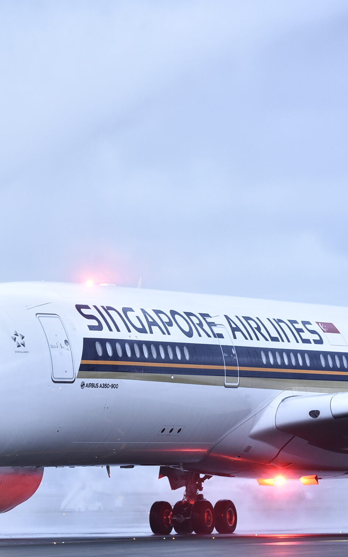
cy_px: 311
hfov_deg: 5.4
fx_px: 3687
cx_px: -13
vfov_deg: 8.6
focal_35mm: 243
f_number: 2.8
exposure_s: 1/80
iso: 1000
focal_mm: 140
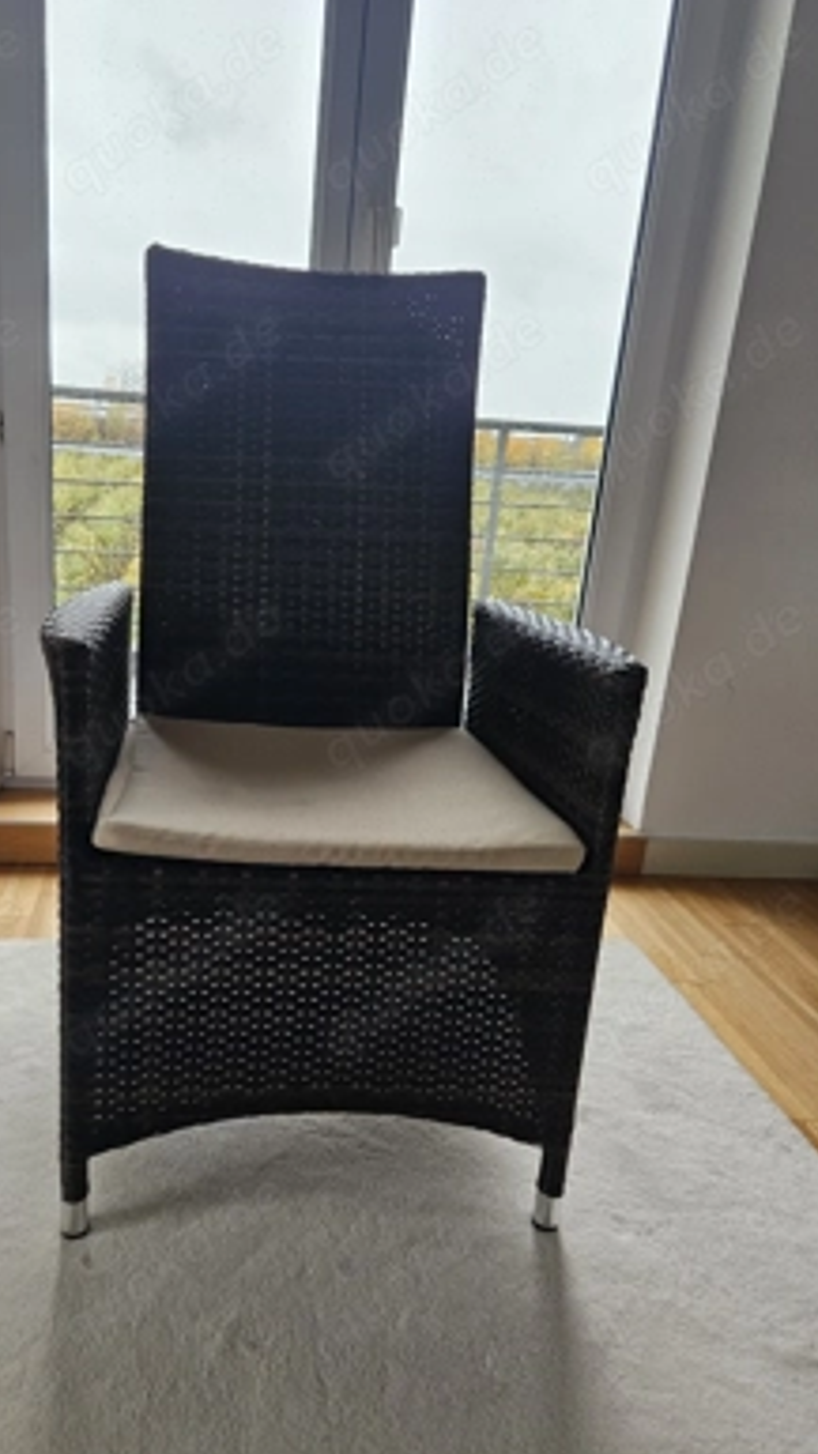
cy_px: 742
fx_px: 1003
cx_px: 309
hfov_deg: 44.0
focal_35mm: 26
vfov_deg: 71.9
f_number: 1.8
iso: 400
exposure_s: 1/200
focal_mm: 5.4
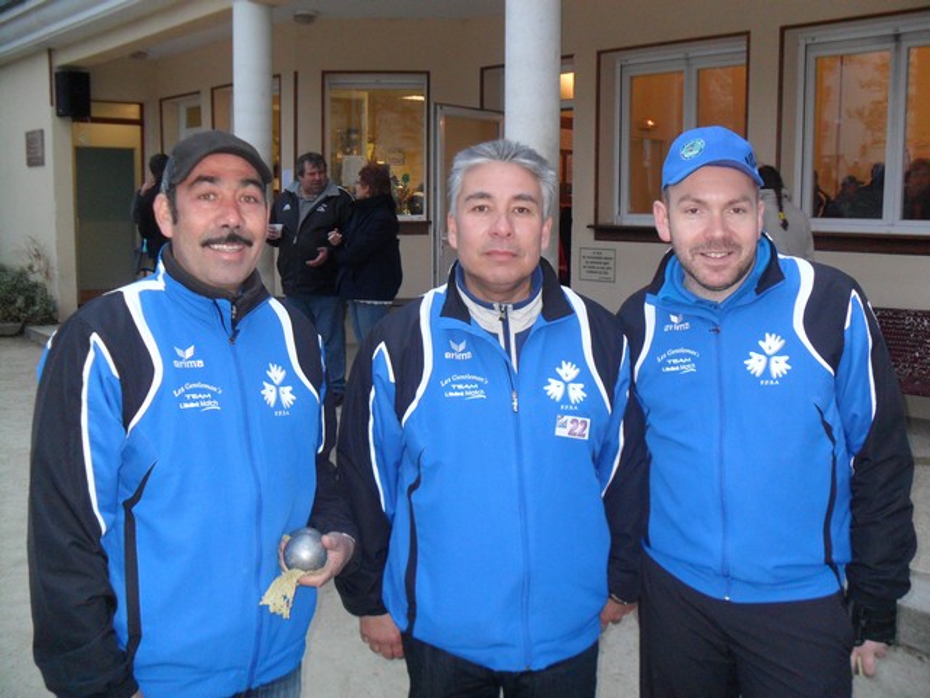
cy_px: 349
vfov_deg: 40.7
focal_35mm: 35
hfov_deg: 52.6
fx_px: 940
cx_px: 465
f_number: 3
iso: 200
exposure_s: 1/45
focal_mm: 6.3
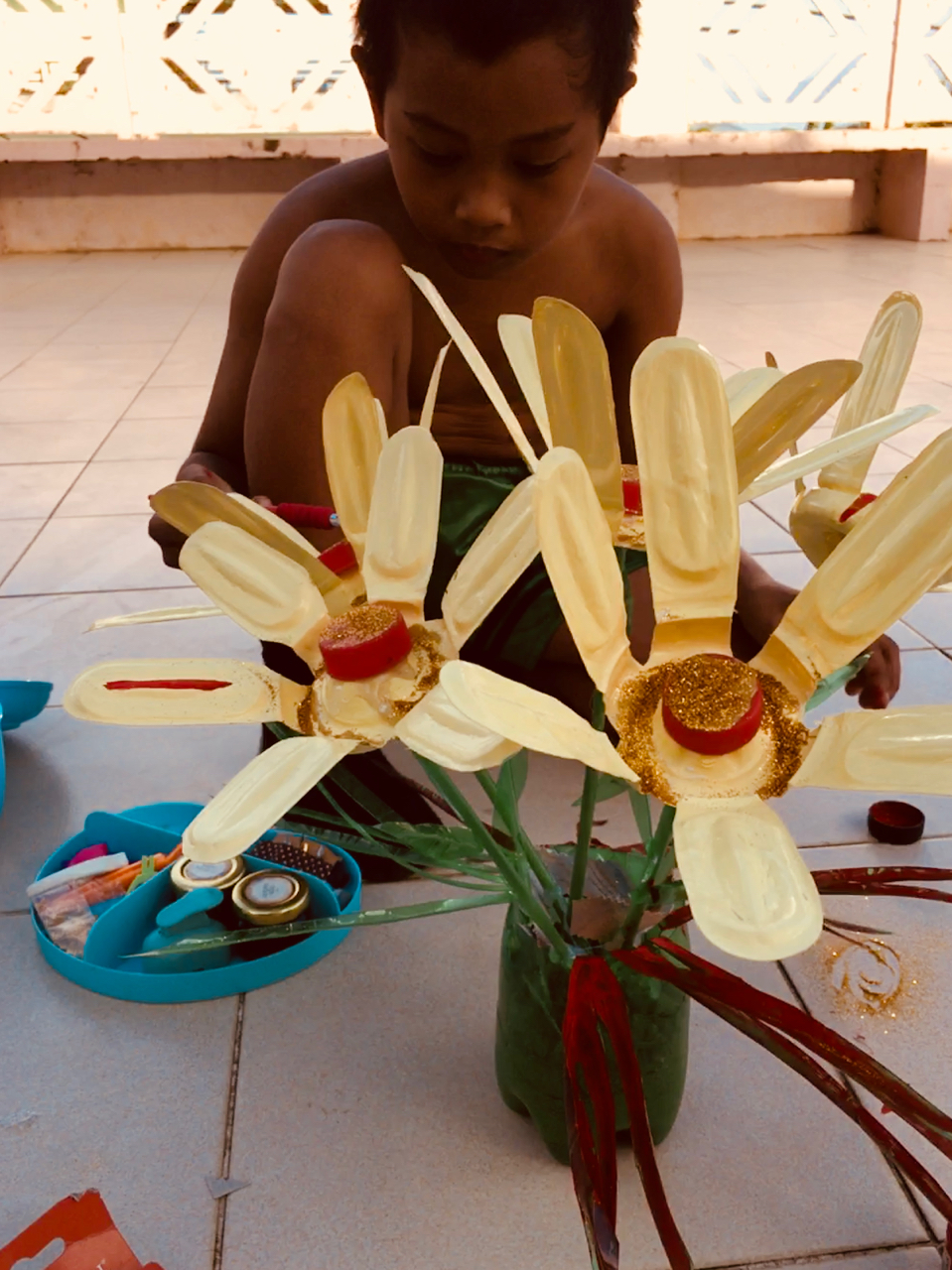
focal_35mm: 29
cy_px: 635
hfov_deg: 48.2
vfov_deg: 61.7
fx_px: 1064
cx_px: 476
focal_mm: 4.15
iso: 25
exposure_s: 1/663
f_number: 2.2
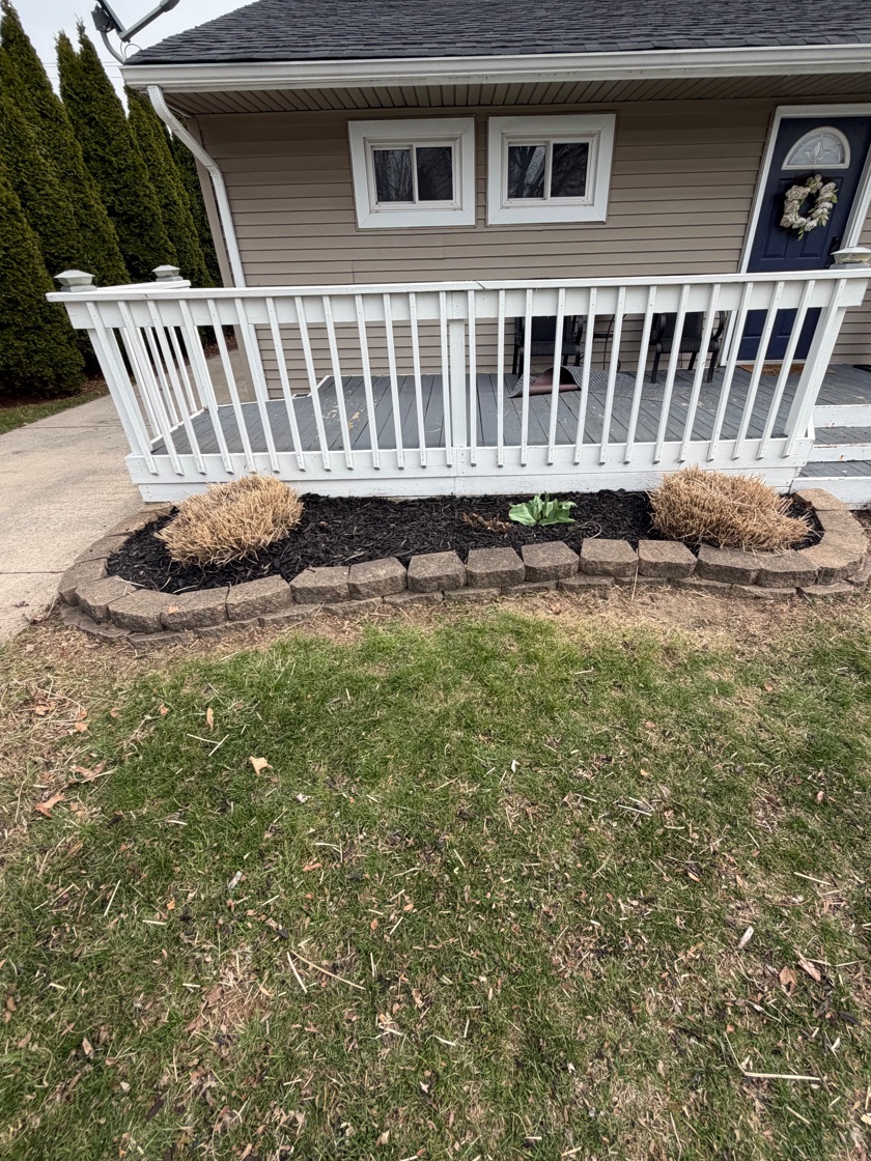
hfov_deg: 81.7
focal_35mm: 15
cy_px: 547
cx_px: 460
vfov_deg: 98.1
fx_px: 503
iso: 40
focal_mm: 2.22
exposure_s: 1/664
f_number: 2.2
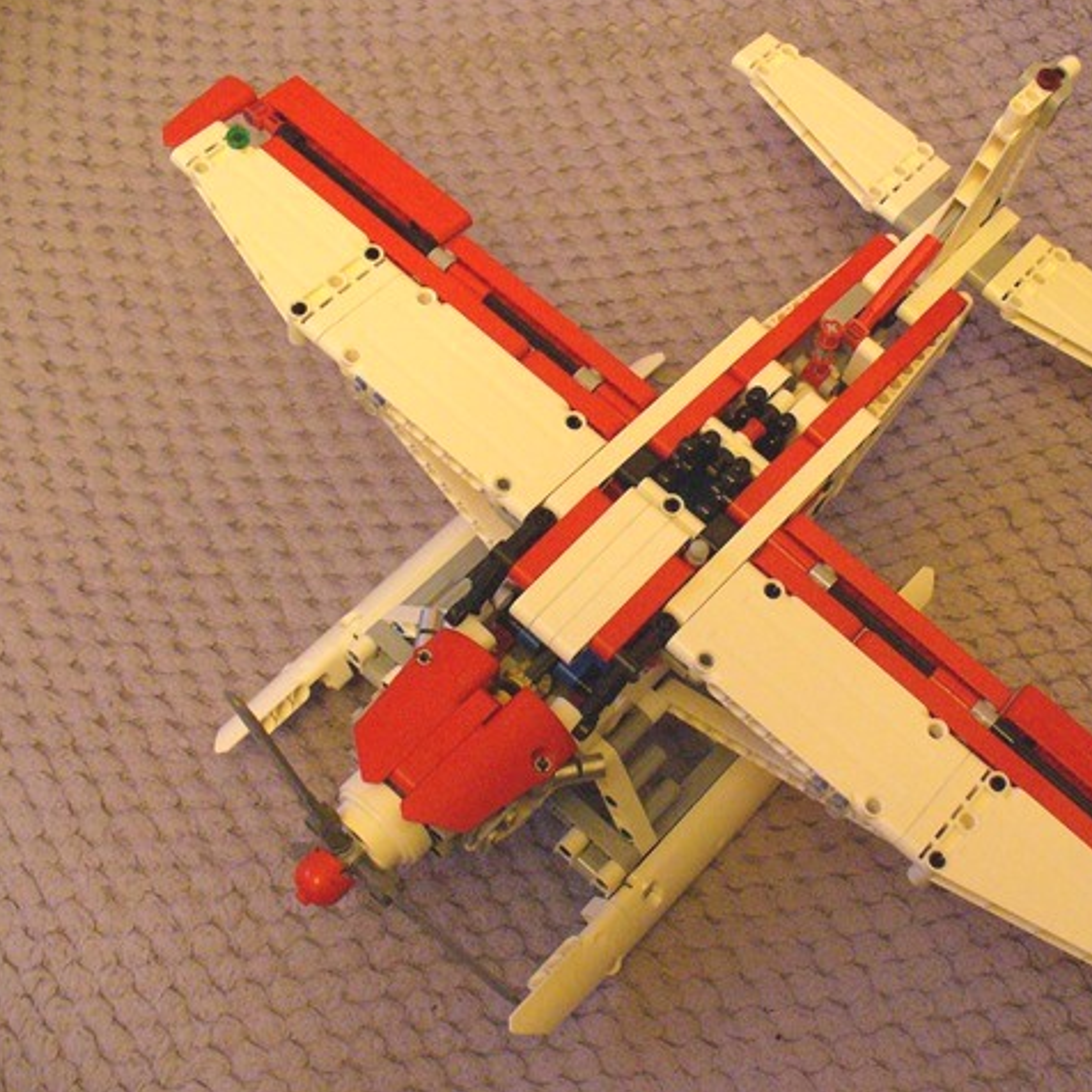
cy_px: 544
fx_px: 1570
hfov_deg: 38.0
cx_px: 709
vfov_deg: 38.3
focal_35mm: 44
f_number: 2.8
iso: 400
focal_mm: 6.1
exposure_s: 1/13
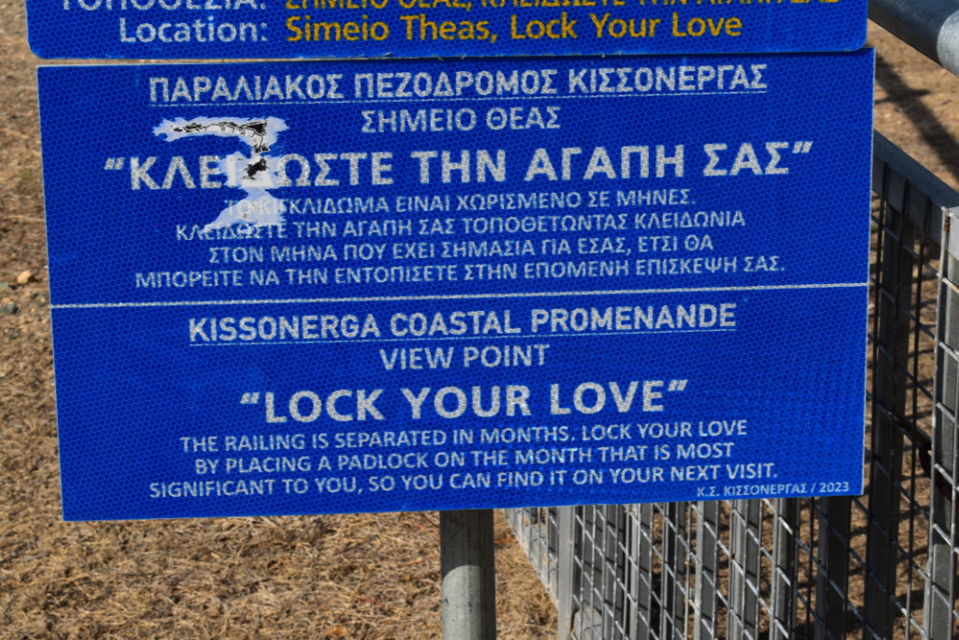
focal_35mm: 82
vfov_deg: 16.6
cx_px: 480
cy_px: 320
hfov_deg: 24.6
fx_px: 2198
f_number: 11
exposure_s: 1/500
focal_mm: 55
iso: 280
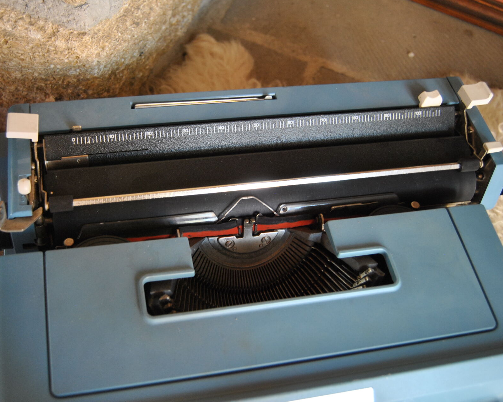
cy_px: 201
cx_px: 203
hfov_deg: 46.0
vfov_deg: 37.7
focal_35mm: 40
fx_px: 589
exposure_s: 1/30
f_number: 3.8
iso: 450
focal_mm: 23
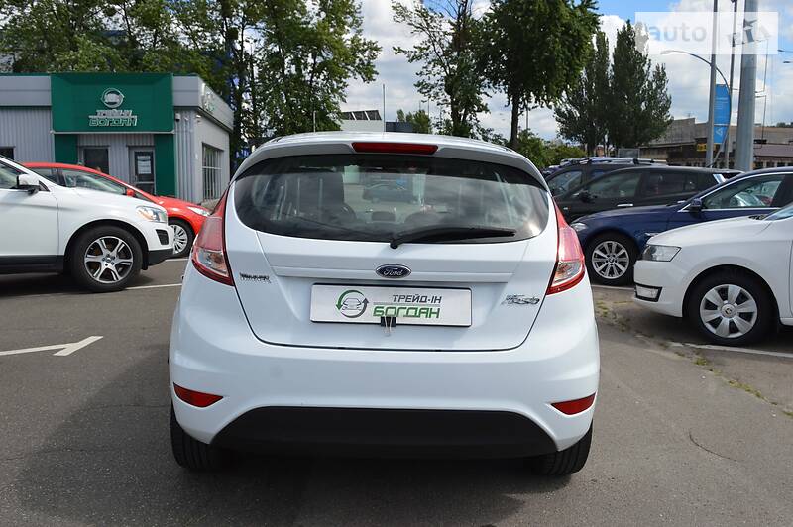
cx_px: 396
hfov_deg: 62.0
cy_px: 264
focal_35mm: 30
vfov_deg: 43.5
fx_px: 660
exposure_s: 1/320
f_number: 9
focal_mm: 20
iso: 100
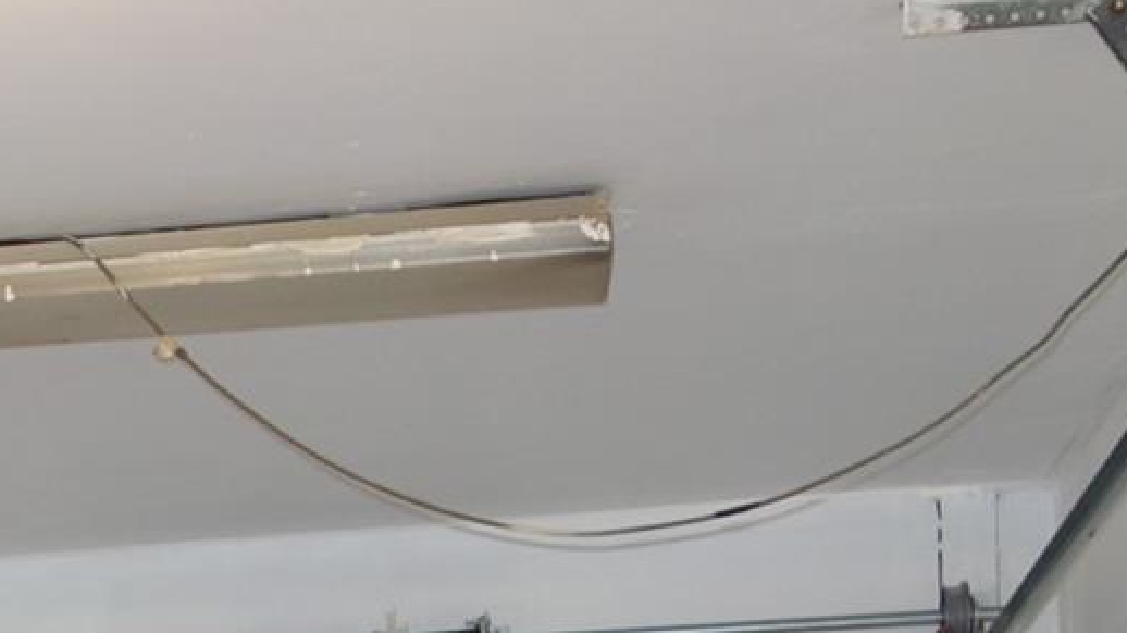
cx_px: -337
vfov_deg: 9.7
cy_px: 1265
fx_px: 3465
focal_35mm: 116
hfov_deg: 17.3
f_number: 1.8
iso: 160
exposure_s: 1/30
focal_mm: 10.4
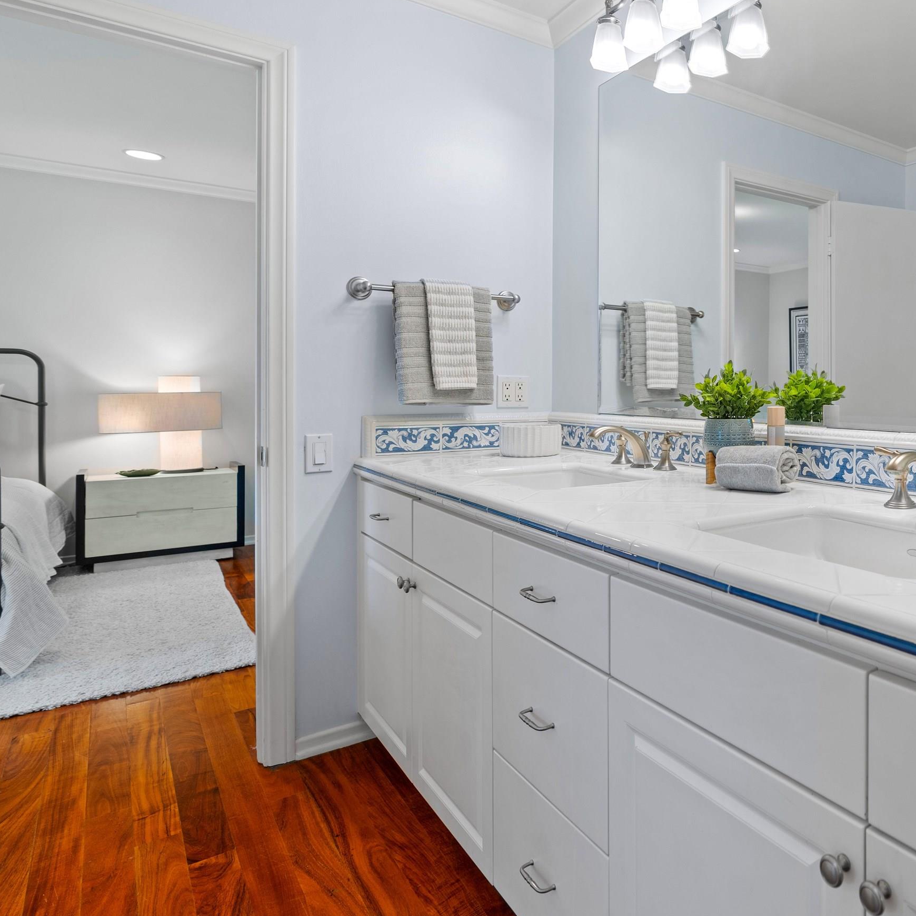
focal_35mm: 24
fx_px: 719
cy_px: 399
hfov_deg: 58.4
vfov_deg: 64.8
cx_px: 771
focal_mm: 16
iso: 250
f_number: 5
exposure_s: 1/5
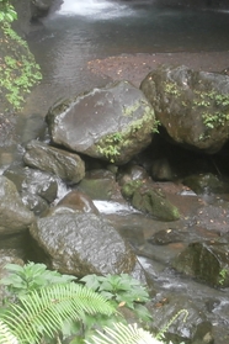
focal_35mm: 105
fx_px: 1002
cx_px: 84
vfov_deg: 19.4
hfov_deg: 13.0
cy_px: 110
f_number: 4.2
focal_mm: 8.29
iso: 200
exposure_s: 1/40
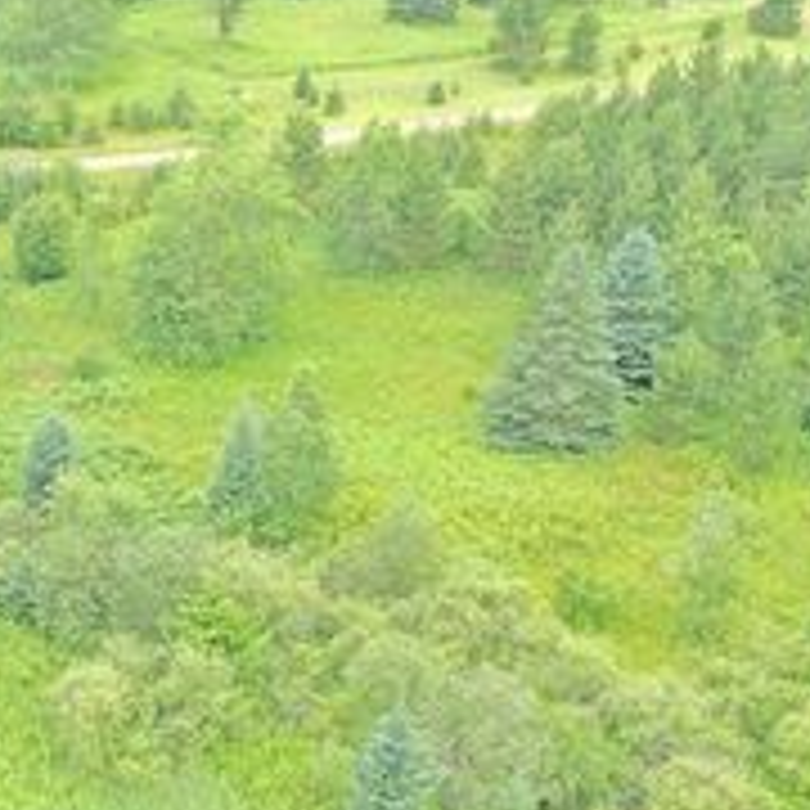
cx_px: -90
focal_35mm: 66
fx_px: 1747
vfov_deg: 26.0
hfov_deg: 24.3
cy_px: 515
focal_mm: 10.26
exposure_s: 1/30
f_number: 2.8
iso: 160
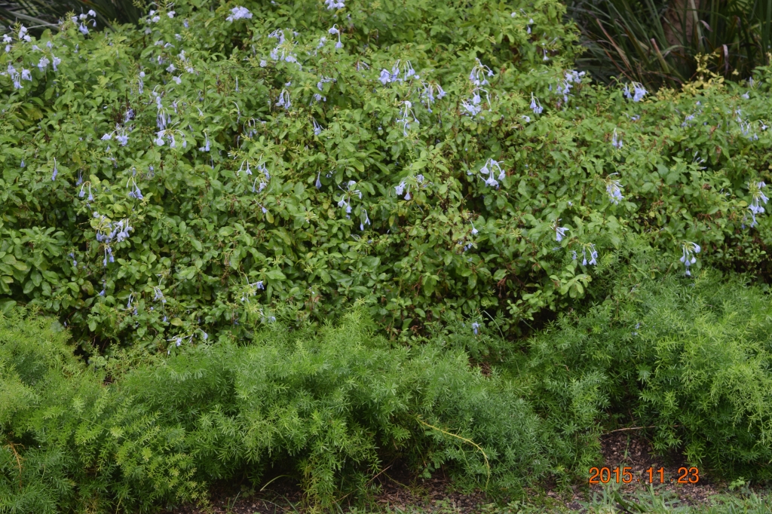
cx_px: 386
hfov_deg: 26.0
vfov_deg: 17.5
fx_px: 1672
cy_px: 257
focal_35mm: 78
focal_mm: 52
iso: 400
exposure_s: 1/160
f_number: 6.3
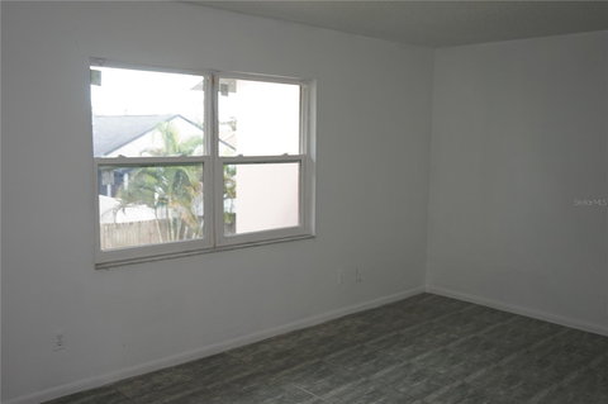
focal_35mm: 34
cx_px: 304
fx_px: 582
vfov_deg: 38.3
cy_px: 202
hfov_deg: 55.2
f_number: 4
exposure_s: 1/60
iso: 160
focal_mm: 23
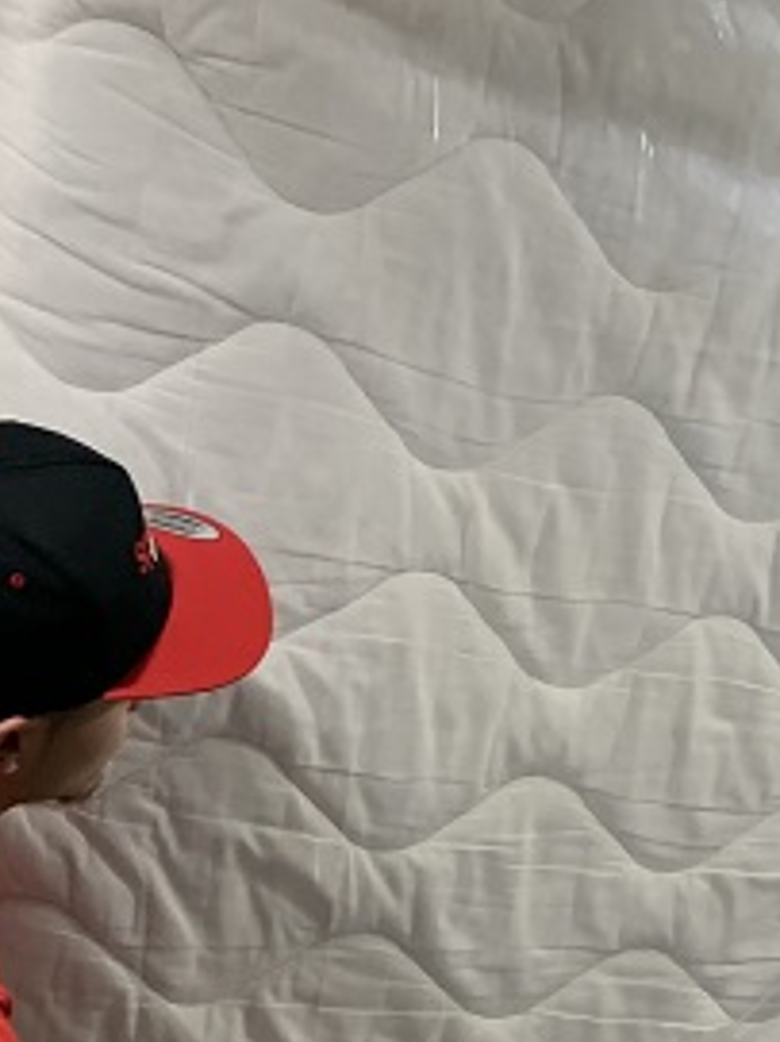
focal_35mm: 64
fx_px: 1924
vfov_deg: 27.1
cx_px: 492
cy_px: 1211
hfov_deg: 22.9
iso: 250
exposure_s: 1/60
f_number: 1.8
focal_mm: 4.25
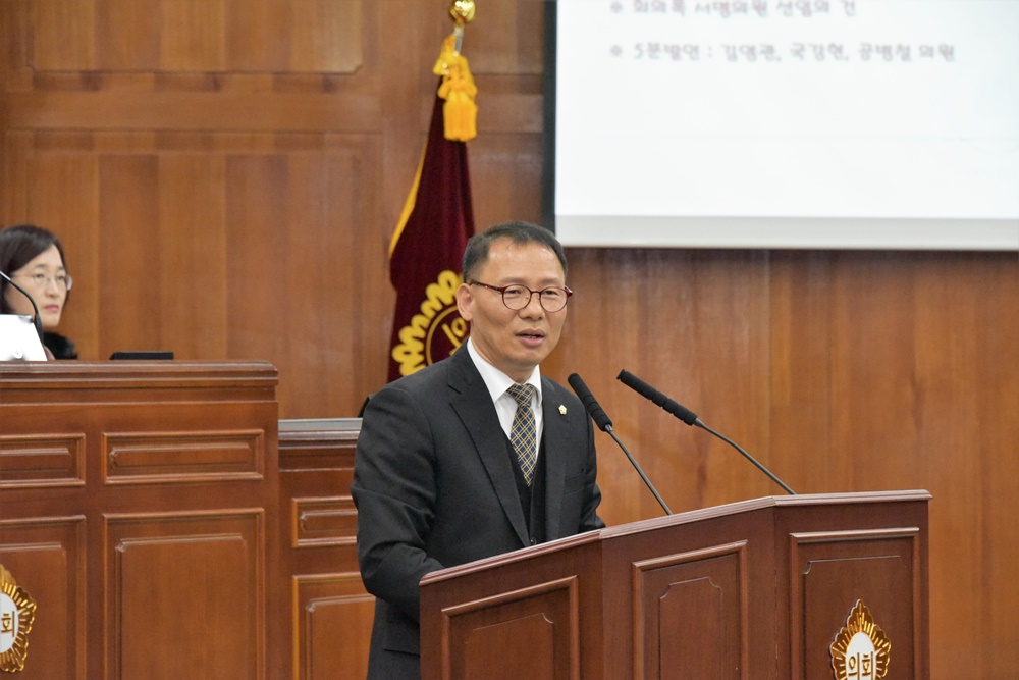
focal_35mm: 190
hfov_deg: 10.8
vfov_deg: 7.2
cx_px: 510
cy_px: 340
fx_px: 5378
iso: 8000
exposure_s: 1/200
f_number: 9
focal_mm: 190
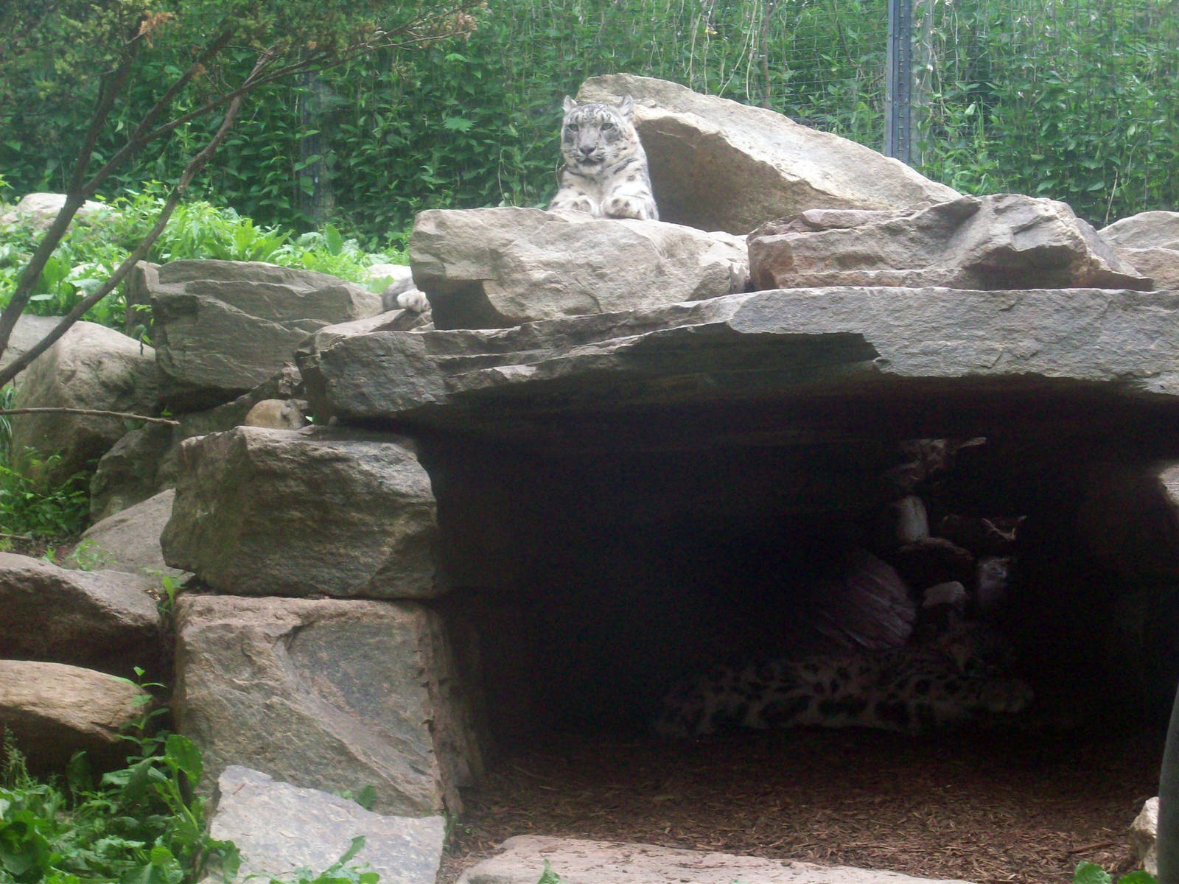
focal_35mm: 92
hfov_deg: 21.3
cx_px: 590
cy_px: 442
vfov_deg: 16.1
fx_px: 3133
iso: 160
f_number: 4.7
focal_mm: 15.3
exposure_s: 1/101
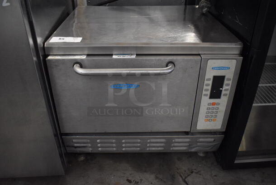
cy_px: 92
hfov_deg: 59.4
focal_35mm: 32
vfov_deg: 41.8
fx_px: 242
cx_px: 138
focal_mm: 21
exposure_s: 1/125
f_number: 3.8
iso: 5600
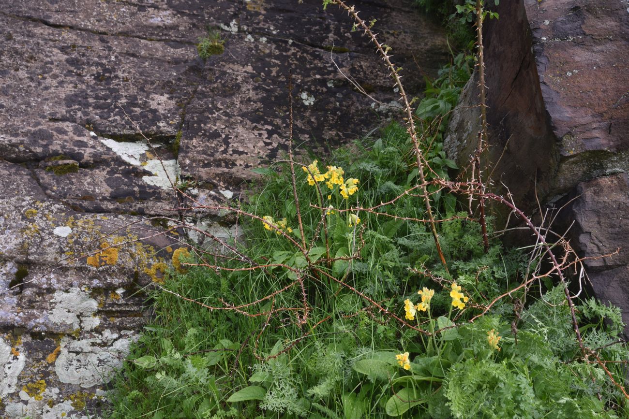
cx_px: 314
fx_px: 874
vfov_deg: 27.0
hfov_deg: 39.6
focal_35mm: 50
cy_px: 210
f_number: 9
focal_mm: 50
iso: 800
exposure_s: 1/160
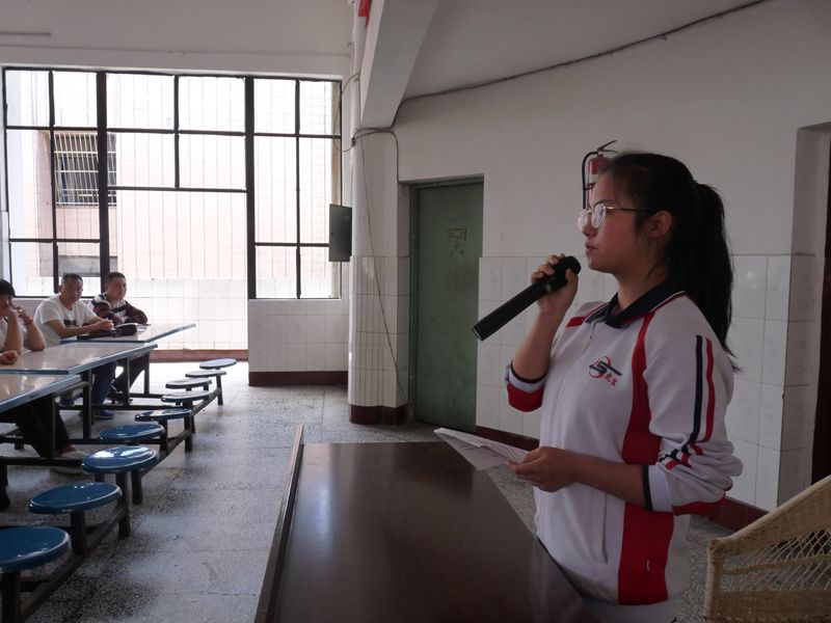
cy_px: 312
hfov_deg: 65.3
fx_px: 648
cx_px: 416
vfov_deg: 51.4
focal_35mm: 27
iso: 160
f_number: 3.6
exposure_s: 1/100
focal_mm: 4.8
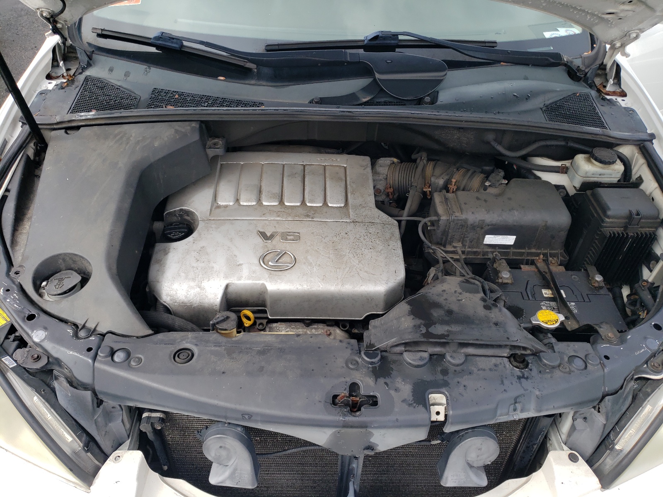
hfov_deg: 67.3
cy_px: 248
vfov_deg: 53.1
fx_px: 498
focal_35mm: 26
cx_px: 332
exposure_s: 1/1250
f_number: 1.5
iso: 50
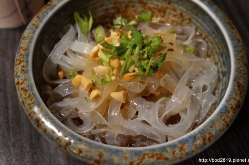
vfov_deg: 30.0
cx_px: 125
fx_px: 308
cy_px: 71
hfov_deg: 44.0
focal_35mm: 45
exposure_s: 1/13
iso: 3200
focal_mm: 25
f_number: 4.5
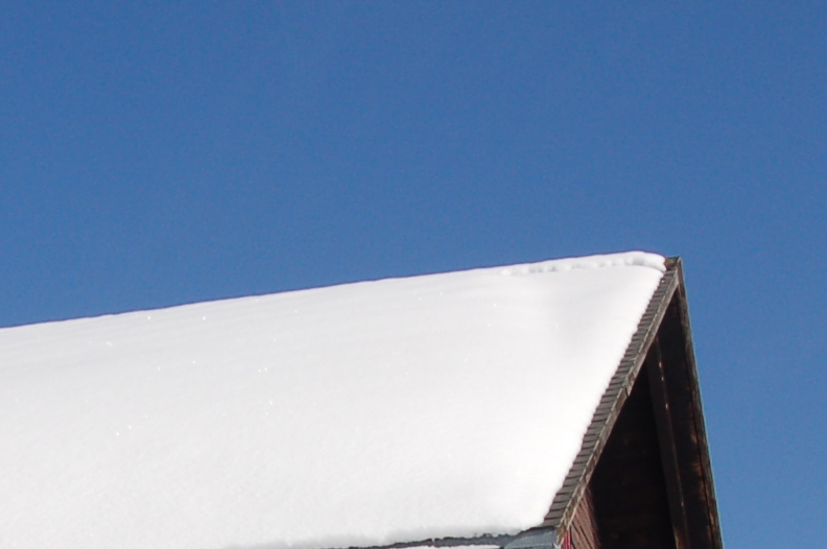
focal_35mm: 114
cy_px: 785
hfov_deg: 17.7
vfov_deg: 11.6
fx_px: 2616
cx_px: 104
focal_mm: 20
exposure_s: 1/400
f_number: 10
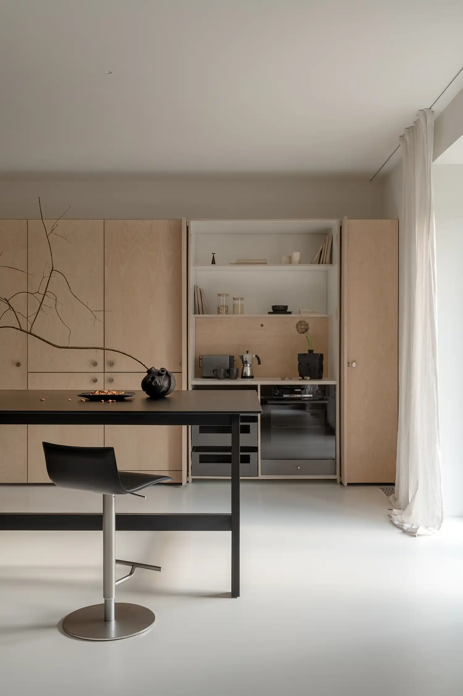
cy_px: 348
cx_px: 232
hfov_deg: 37.8
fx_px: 676
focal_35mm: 35
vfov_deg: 54.5
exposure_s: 1/13
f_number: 13
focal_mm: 35
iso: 250
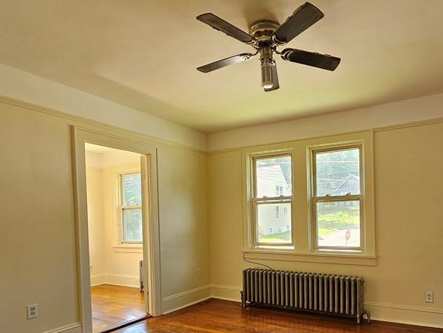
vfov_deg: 59.7
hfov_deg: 74.9
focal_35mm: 22
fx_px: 282
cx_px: 280
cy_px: 222
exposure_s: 1/60
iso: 100
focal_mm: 2.2
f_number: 2.2
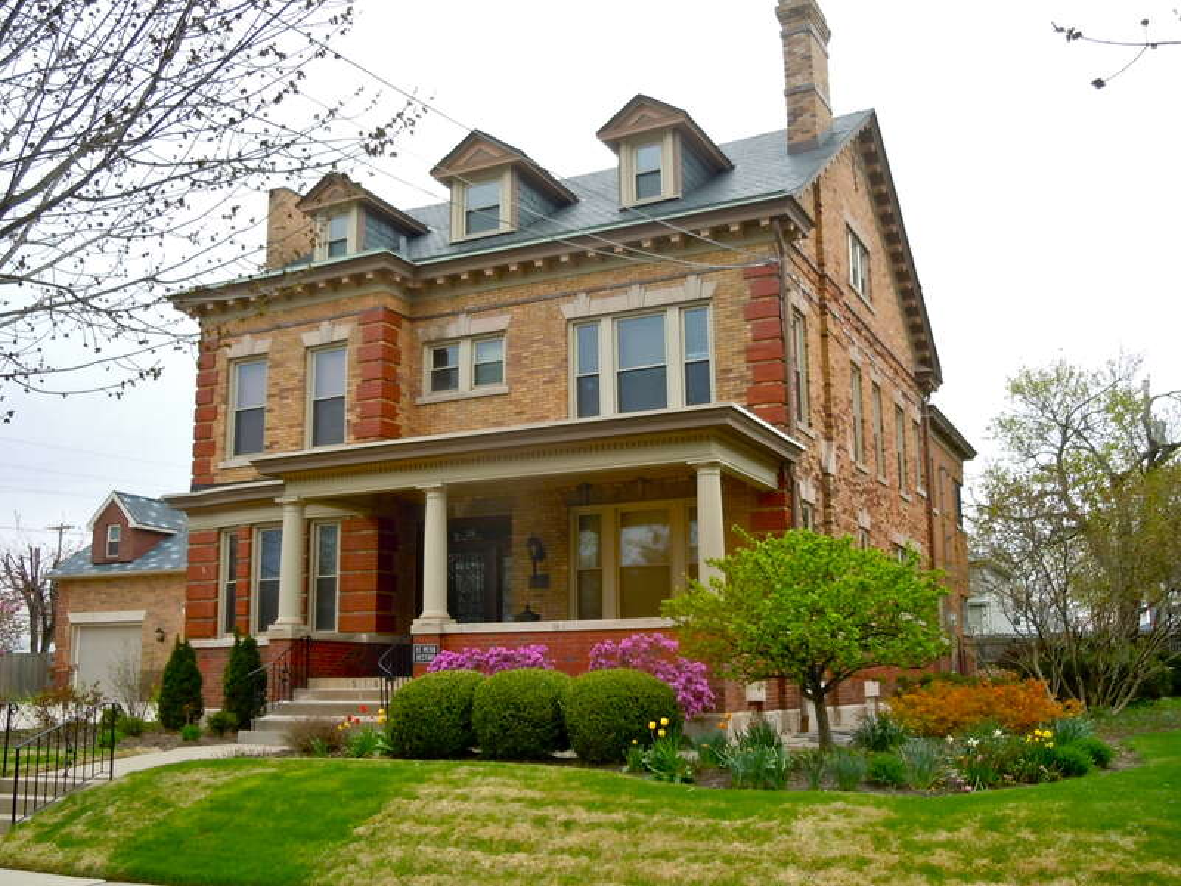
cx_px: 590
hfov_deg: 55.4
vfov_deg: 42.9
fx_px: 1126
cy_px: 443
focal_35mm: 33
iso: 100
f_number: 4
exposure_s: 1/250
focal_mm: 5.9
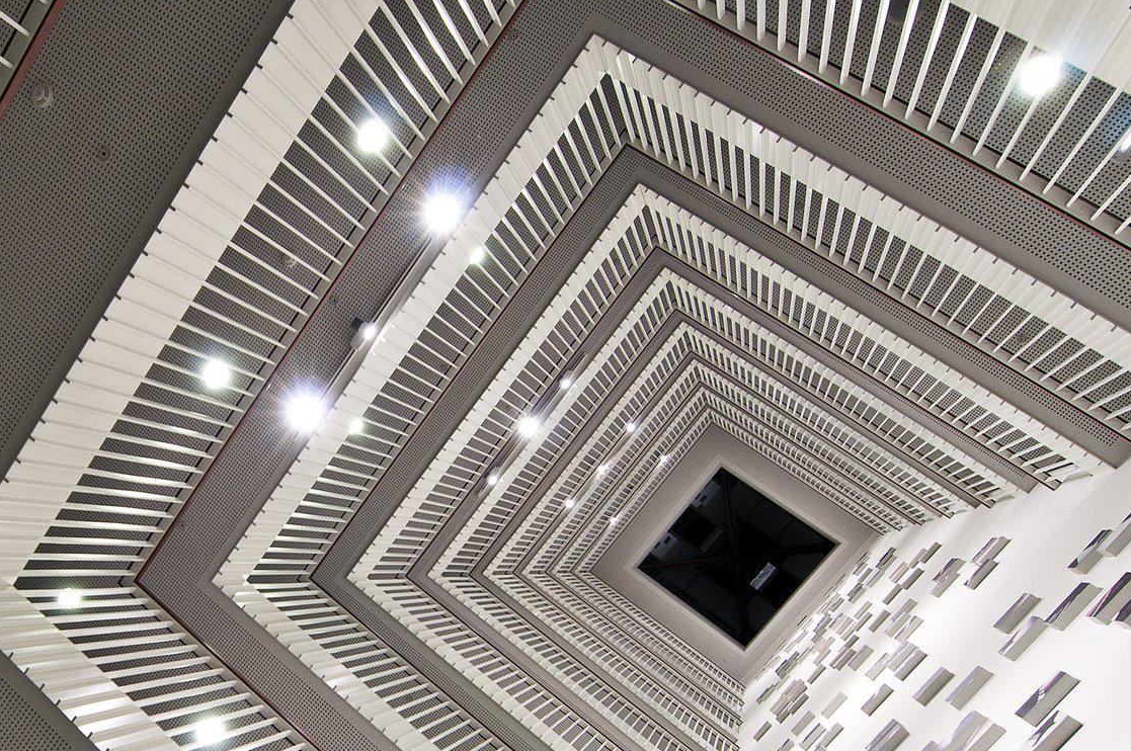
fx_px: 1036
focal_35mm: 33
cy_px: 588
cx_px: 261
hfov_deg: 54.2
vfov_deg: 38.5
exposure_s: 1/15
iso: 400
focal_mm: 12
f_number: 6.3
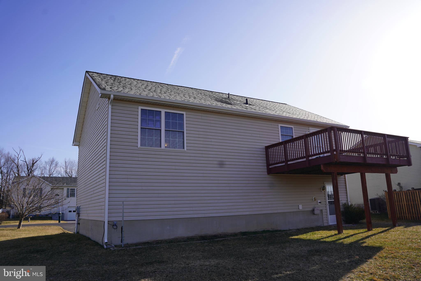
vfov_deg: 48.1
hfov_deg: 67.6
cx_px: 210
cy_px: 140
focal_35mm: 27
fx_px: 315
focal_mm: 26.9
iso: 100
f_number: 5
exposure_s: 1/500
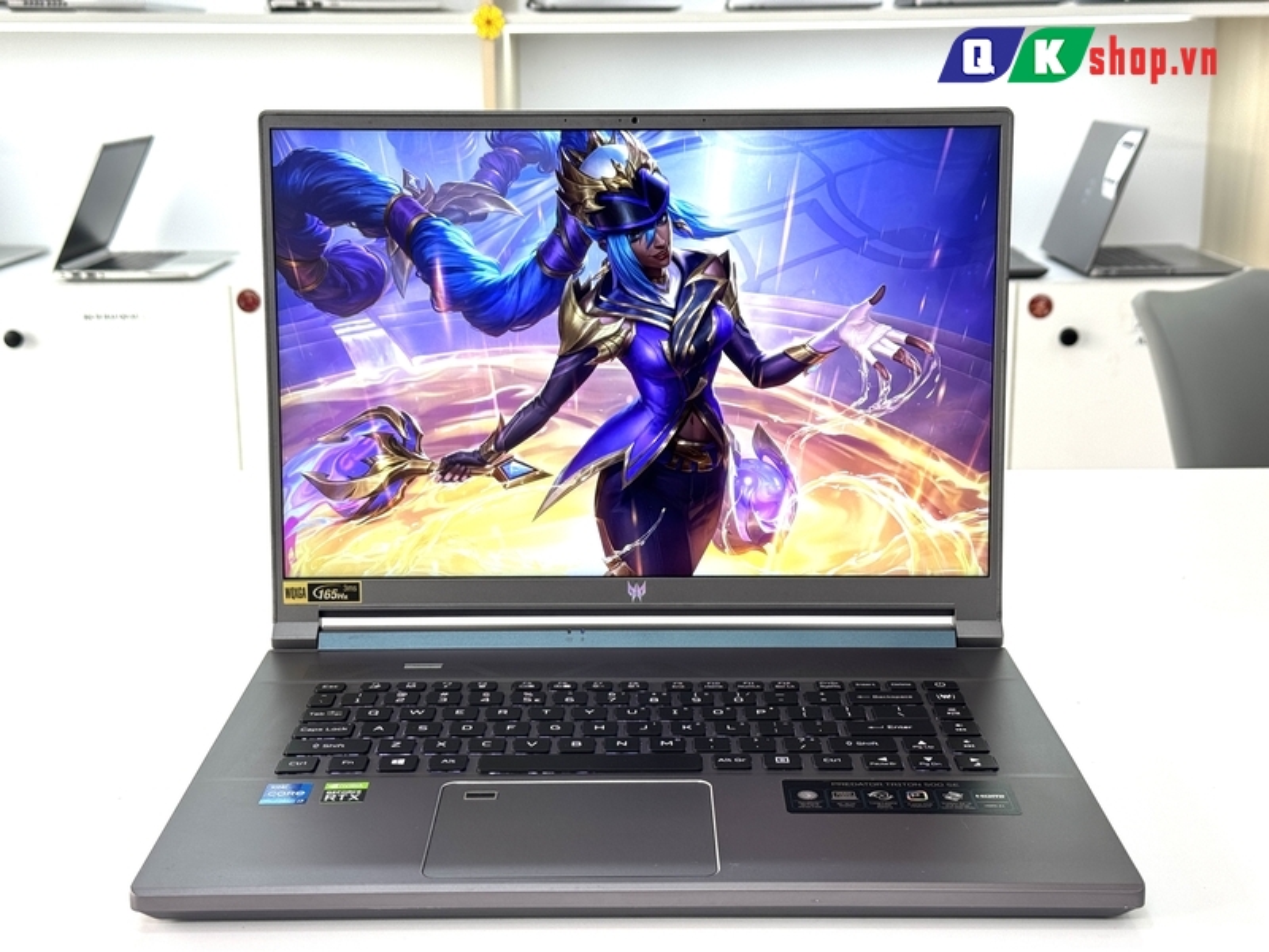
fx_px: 1760
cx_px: 634
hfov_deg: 39.7
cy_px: 476
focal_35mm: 48
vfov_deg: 30.3
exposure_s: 1/175
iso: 64
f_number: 1.78
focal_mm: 6.76
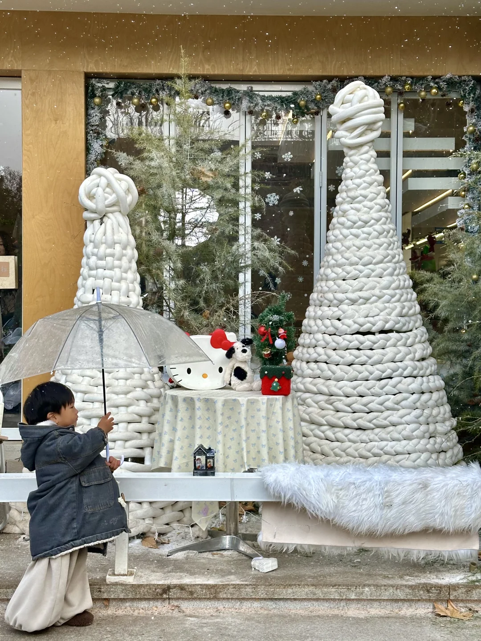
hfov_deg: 30.3
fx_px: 889
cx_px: 240
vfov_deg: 39.7
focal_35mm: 48
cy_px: 320
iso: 64
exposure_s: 1/555
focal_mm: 6.86
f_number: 1.78
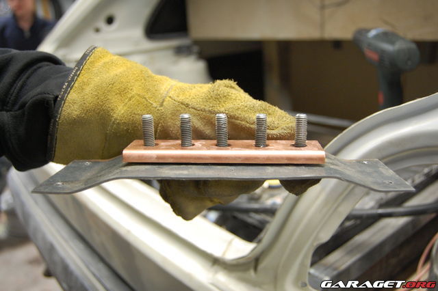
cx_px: 219
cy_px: 146
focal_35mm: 34
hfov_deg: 55.1
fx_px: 420
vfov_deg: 38.3
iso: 800
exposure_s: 1/25
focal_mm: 23
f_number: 3.8
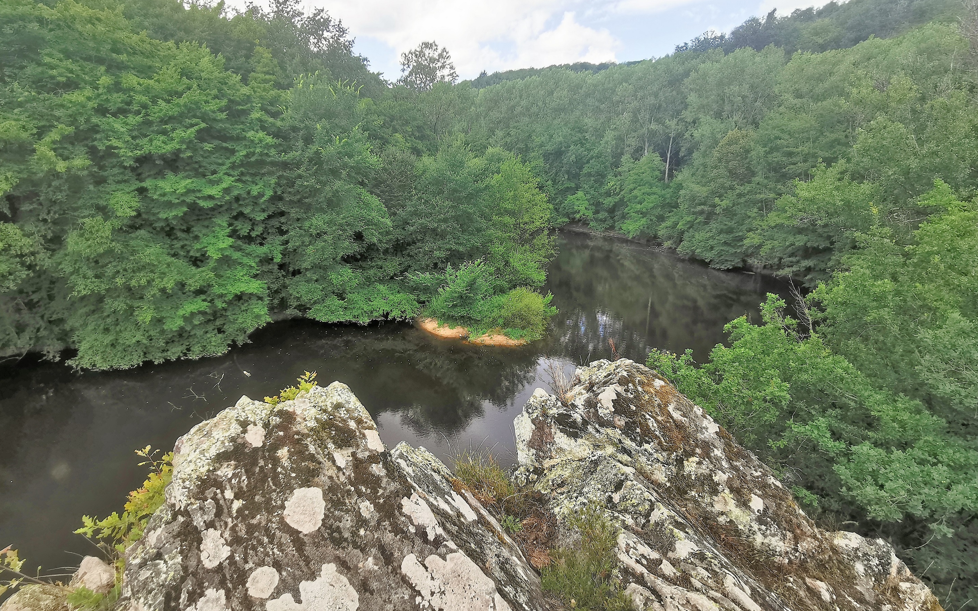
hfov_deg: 87.9
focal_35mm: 19
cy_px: 294
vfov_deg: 62.2
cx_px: 465
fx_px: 506
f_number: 2.2
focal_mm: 2.26
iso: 50
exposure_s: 1/515
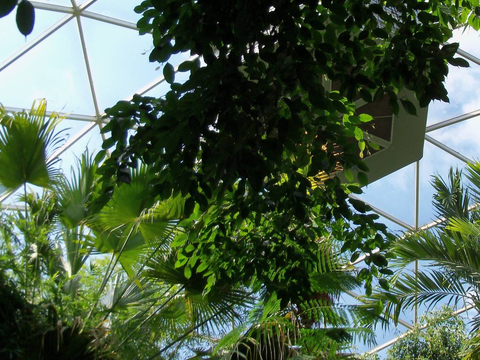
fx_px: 679
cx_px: 311
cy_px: 147
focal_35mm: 49
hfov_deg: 38.6
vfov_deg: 29.6
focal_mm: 6.3
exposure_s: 1/500
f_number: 3
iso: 80
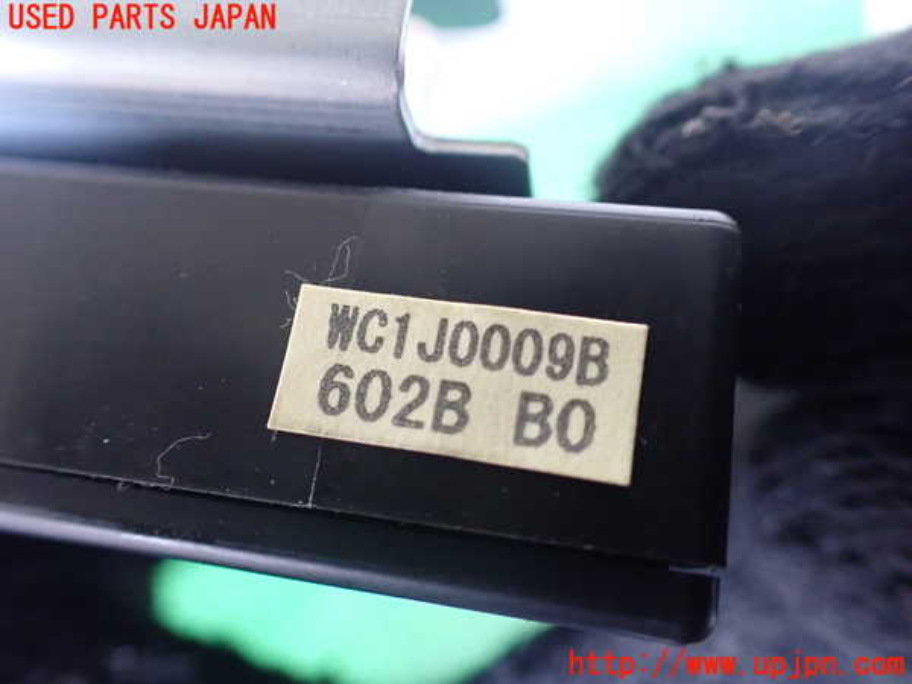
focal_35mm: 30
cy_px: 342
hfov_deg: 60.0
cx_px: 456
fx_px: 790
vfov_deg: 46.8
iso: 800
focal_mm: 5.4
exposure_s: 1/60
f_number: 2.3
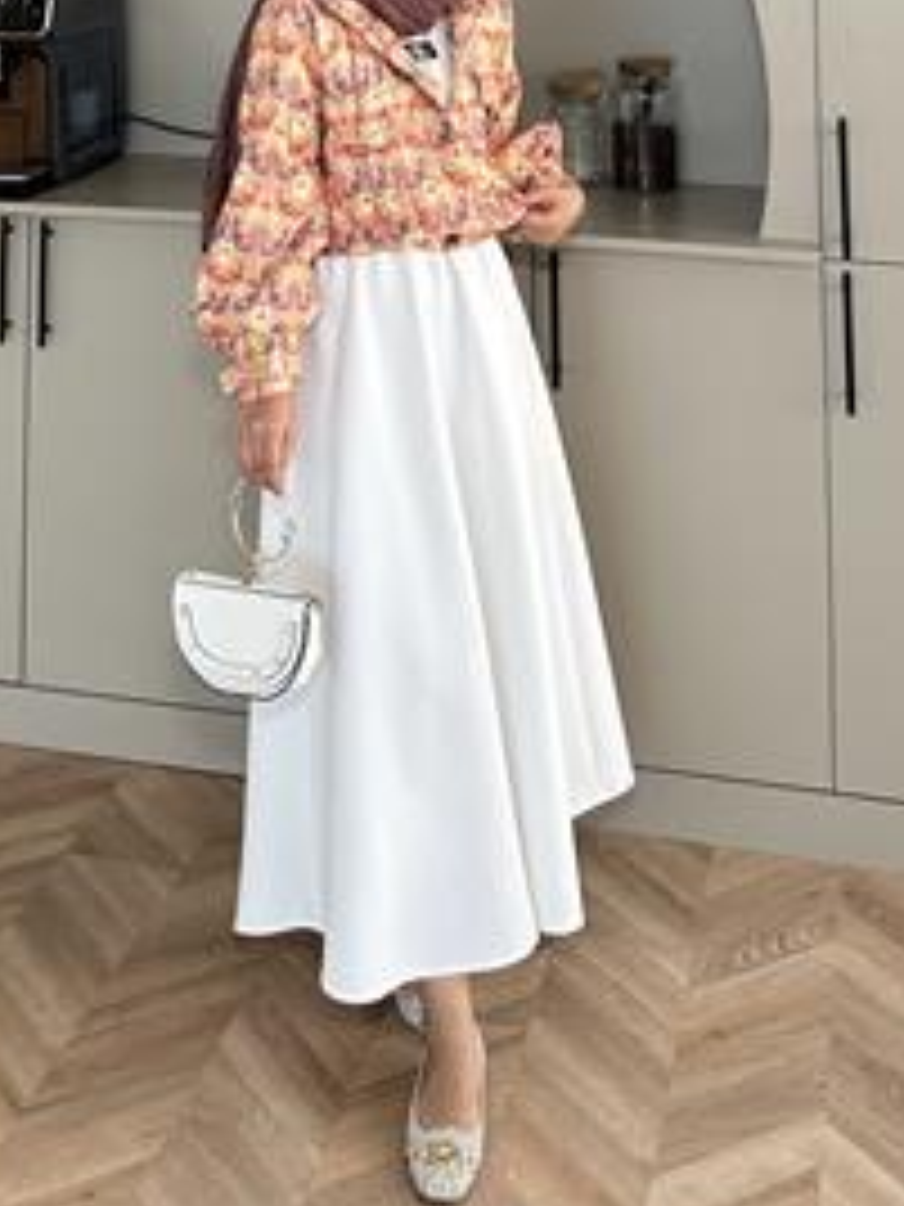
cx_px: 432
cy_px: 308
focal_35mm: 37
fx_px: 1288
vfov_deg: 48.3
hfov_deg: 38.7
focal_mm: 6.86
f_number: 1.78
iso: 125
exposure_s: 1/121
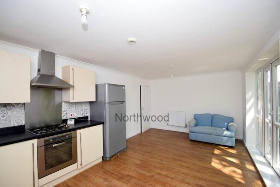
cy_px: 94
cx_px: 140
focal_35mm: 15
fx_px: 117
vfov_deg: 77.4
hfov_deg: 100.4
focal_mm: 10
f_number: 4.8
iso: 800
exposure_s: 1/90
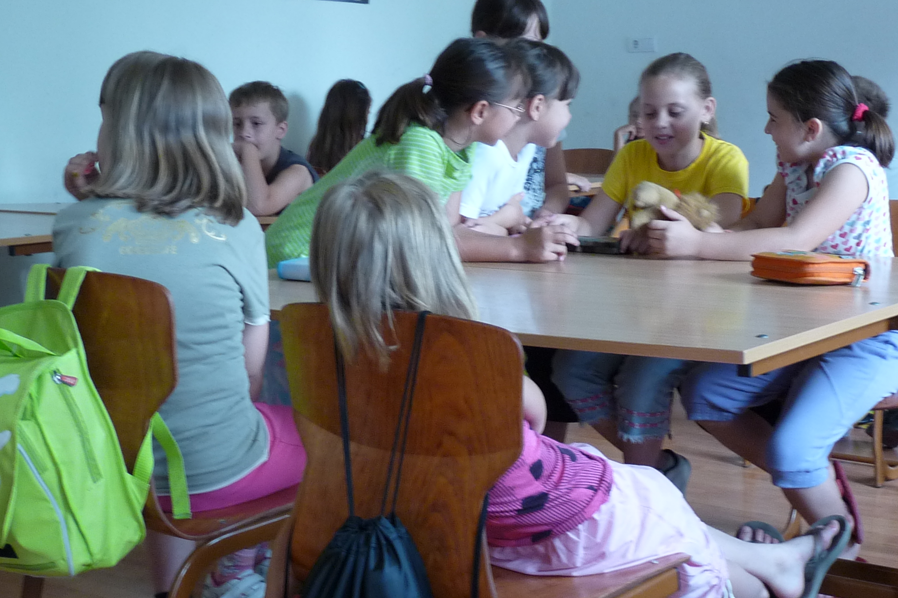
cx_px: 454
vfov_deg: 22.3
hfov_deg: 32.9
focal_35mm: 61
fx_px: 1521
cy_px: 310
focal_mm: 5.9
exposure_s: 1/30
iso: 200
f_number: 3
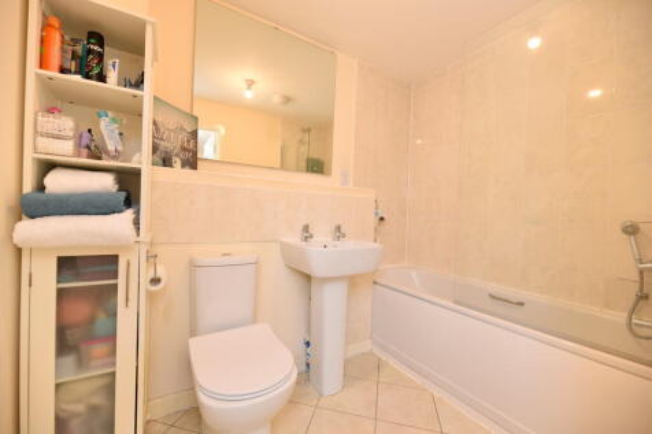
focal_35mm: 14
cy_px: 217
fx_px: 253
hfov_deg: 104.3
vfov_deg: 81.2
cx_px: 326
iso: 800
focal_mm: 14
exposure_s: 1/80
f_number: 4.5
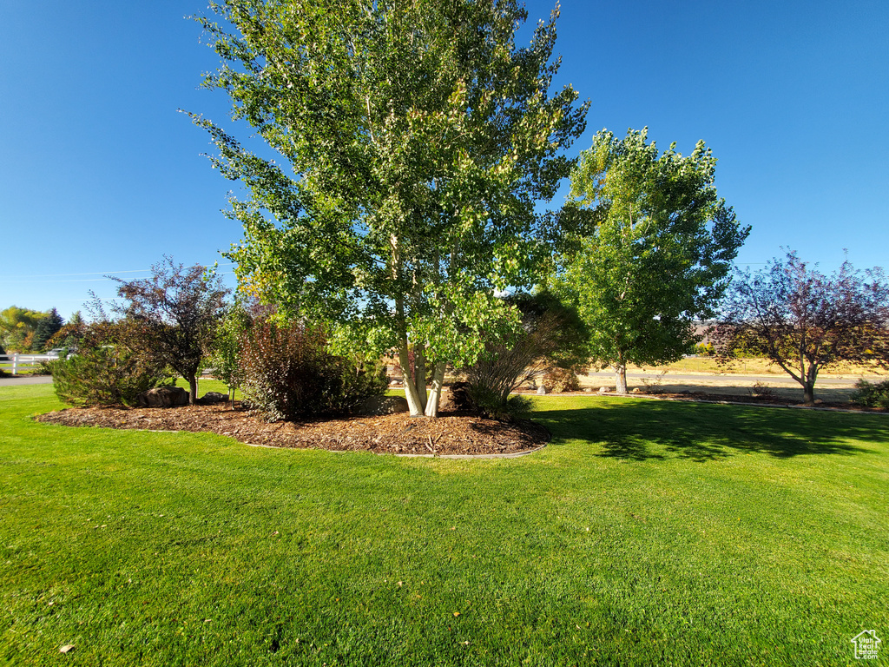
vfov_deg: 89.9
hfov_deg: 106.2
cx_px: 444
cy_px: 334
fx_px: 334
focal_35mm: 13
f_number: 2.2
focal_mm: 1.8
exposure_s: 1/588
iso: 50
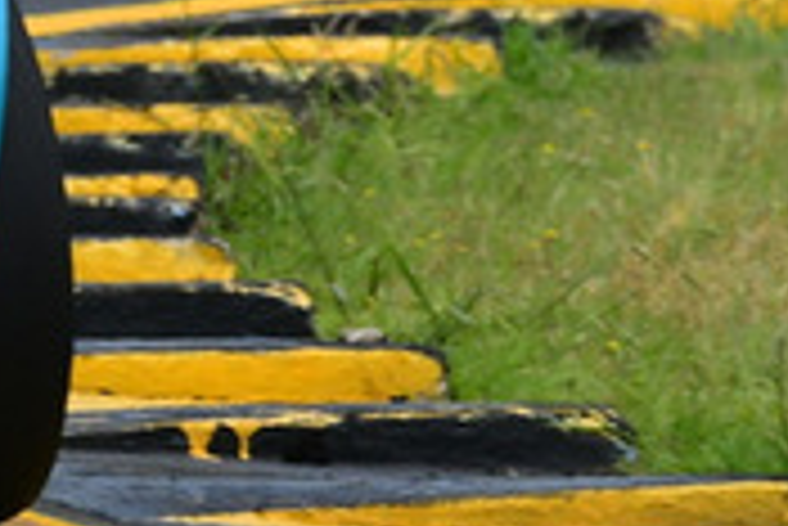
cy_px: -418
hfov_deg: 0.9
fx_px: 48063
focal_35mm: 2194
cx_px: -995
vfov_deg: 0.6
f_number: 11
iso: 500
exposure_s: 1/640
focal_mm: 320
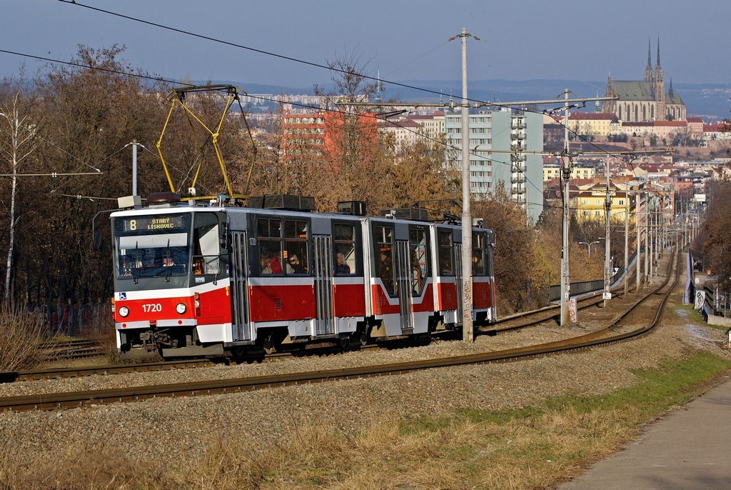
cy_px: 245
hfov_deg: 18.2
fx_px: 2288
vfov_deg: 12.2
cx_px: 366
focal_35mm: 112
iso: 200
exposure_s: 1/800
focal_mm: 75
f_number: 8
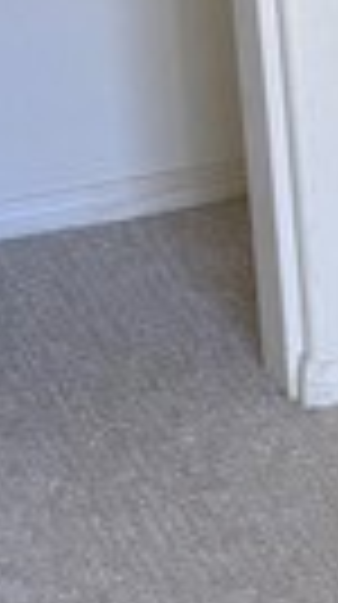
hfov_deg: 5.4
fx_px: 3471
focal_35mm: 217
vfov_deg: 9.9
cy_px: -22
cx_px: 753
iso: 125
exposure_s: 1/60
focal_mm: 5.96
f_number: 1.6
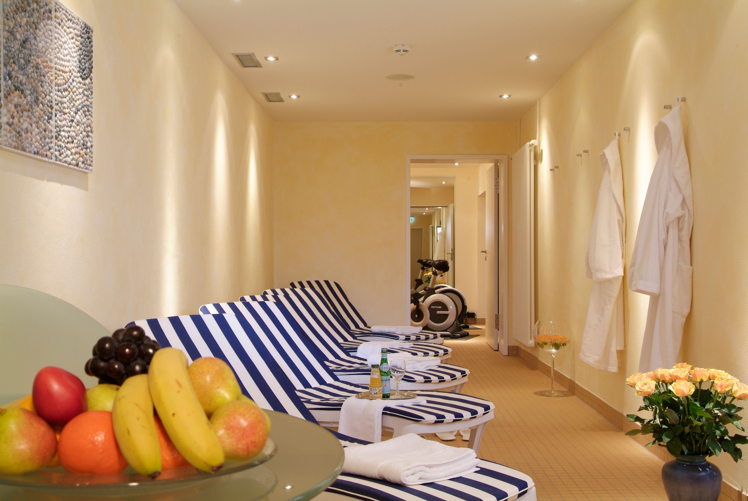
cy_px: 250
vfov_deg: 32.7
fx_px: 853
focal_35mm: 41
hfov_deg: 47.4
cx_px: 374
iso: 100
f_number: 9.5
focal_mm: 27
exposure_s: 1/2
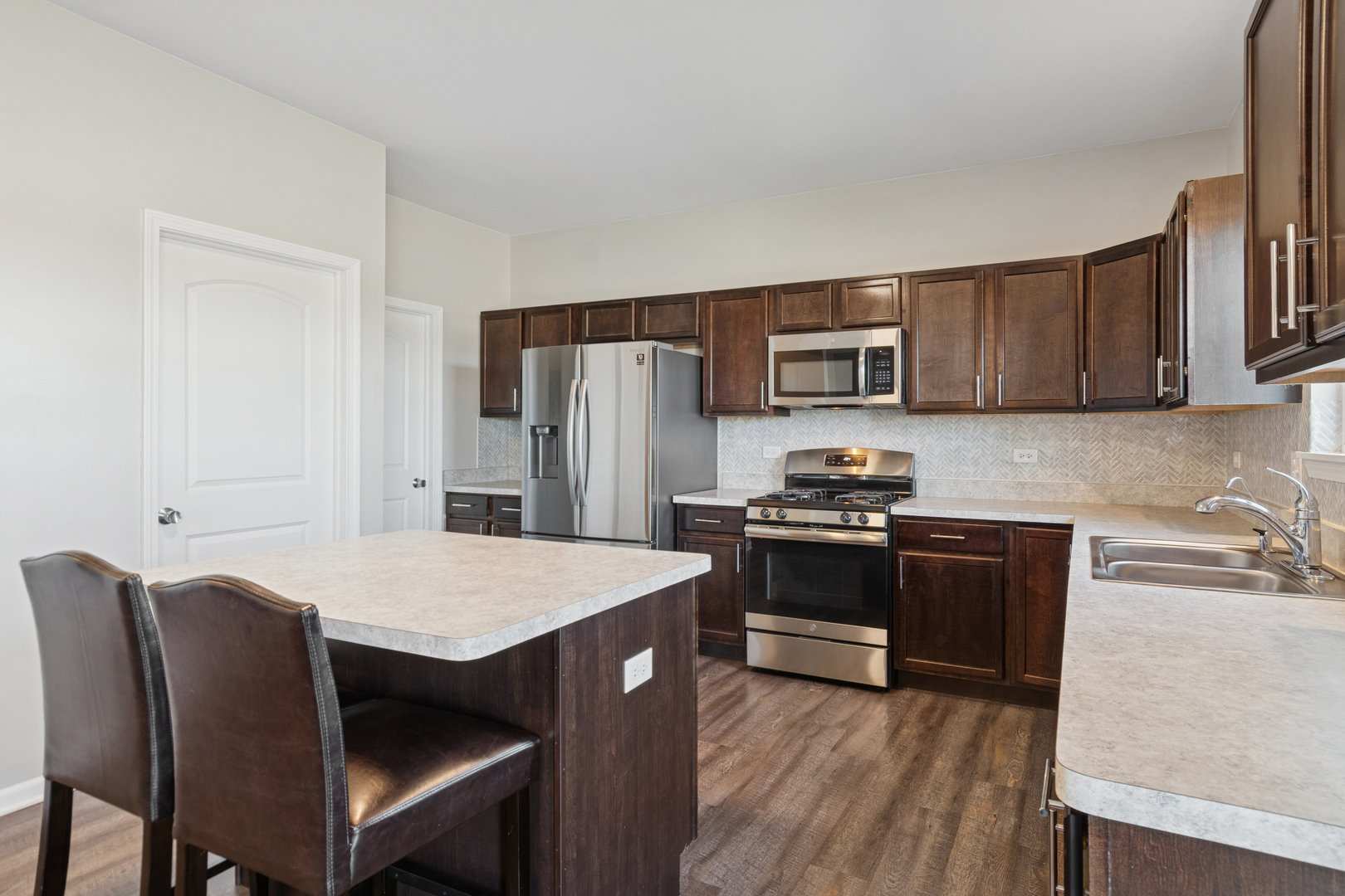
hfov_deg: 90.0
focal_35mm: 18
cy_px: 448
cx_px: 672
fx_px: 672
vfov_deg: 67.4
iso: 250
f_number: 8
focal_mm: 12
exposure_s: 1/8
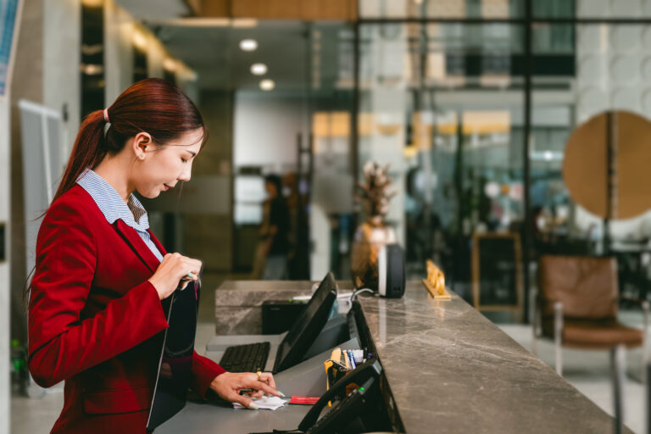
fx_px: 850
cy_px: 217
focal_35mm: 47
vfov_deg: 28.6
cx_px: 326
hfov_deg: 41.9
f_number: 1.8
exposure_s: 1/200
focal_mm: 31
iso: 400
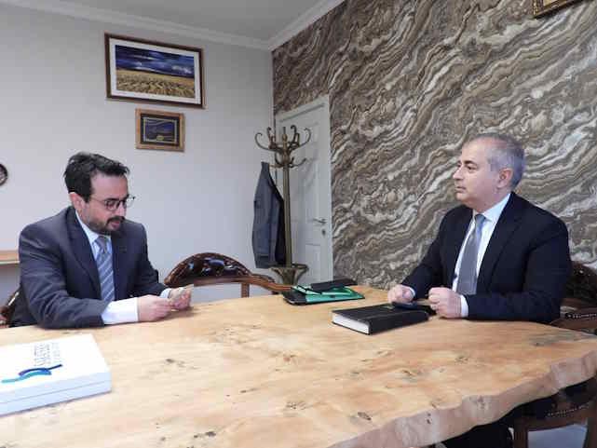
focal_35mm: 24
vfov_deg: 56.8
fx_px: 414
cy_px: 224
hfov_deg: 71.6
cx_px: 298
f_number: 2.8
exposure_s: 1/30
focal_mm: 4.3
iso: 280
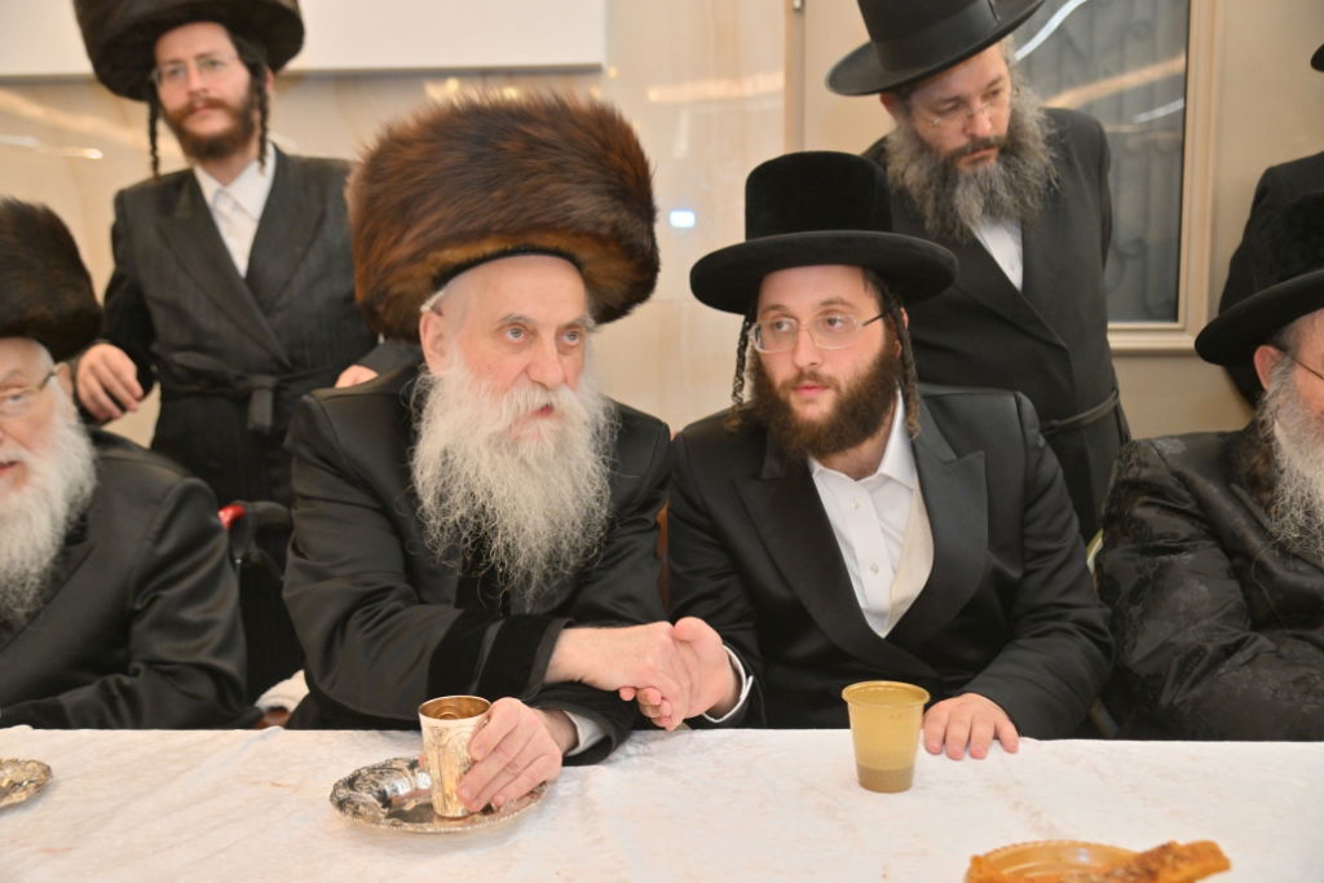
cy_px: 442
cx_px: 662
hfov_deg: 50.7
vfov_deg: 35.1
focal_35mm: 38
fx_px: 1398
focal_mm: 38
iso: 800
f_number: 4
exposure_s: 1/200
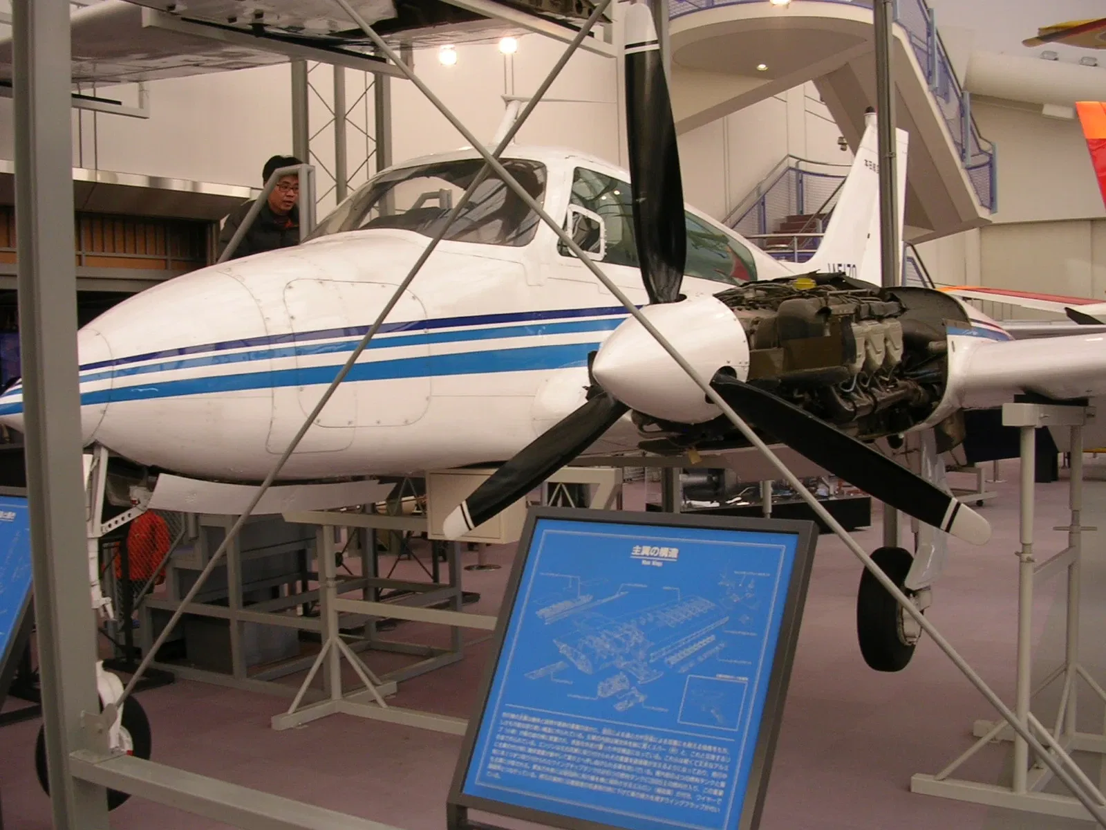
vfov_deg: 37.7
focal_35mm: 38
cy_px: 415
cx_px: 553
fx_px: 1214
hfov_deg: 49.0
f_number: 2.8
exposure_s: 1/50.5
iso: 50
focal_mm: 5.8
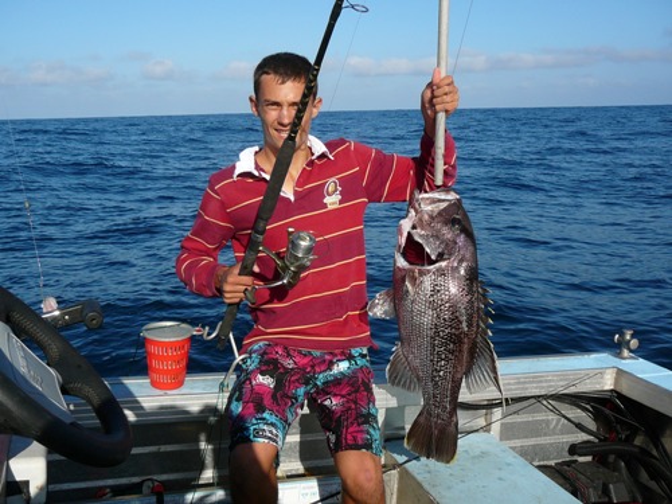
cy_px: 252
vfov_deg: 40.7
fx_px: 679
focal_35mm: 35
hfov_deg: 52.6
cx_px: 336
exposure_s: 1/640
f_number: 5
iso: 80
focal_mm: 5.2
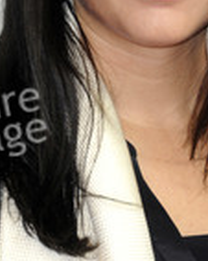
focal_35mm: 796
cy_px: 40
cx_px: 154
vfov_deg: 2.4
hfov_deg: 1.9
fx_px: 6145
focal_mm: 300
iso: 800
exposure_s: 1/160
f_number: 5.6
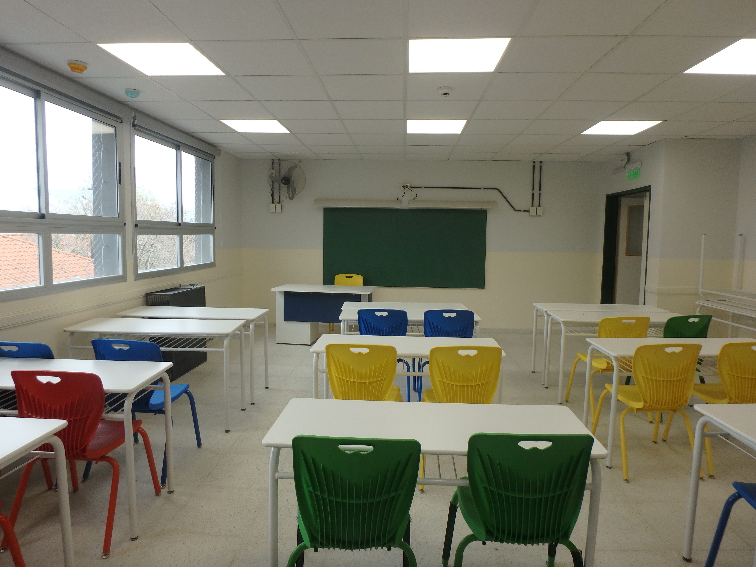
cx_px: 378
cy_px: 284
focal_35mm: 21
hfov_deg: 79.0
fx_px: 459
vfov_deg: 63.4
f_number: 3.5
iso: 125
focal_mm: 3.7
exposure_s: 1/100
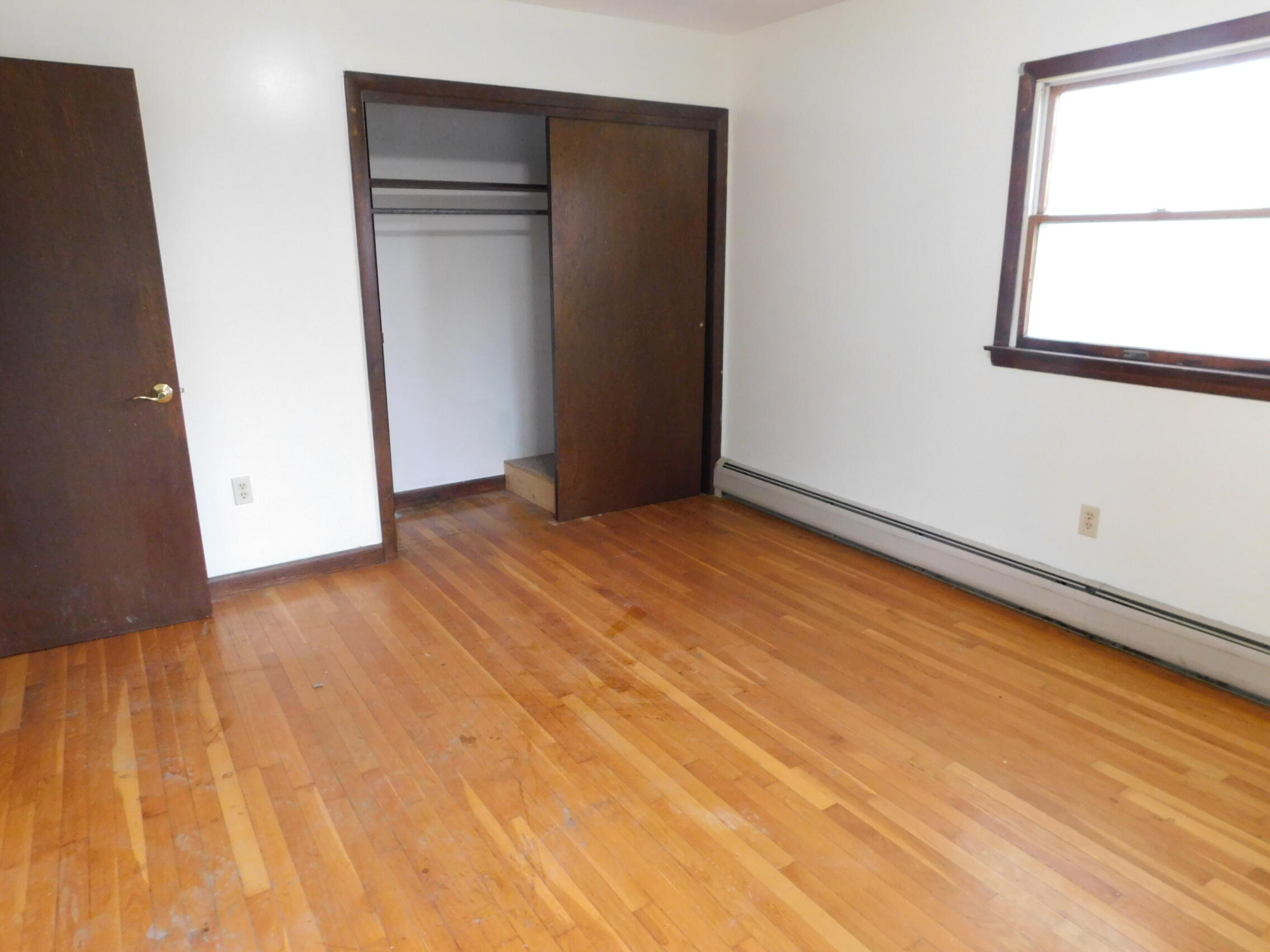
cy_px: 476
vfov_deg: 58.9
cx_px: 635
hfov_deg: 73.9
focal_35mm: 23
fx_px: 844
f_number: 3
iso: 400
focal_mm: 4
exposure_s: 1/30
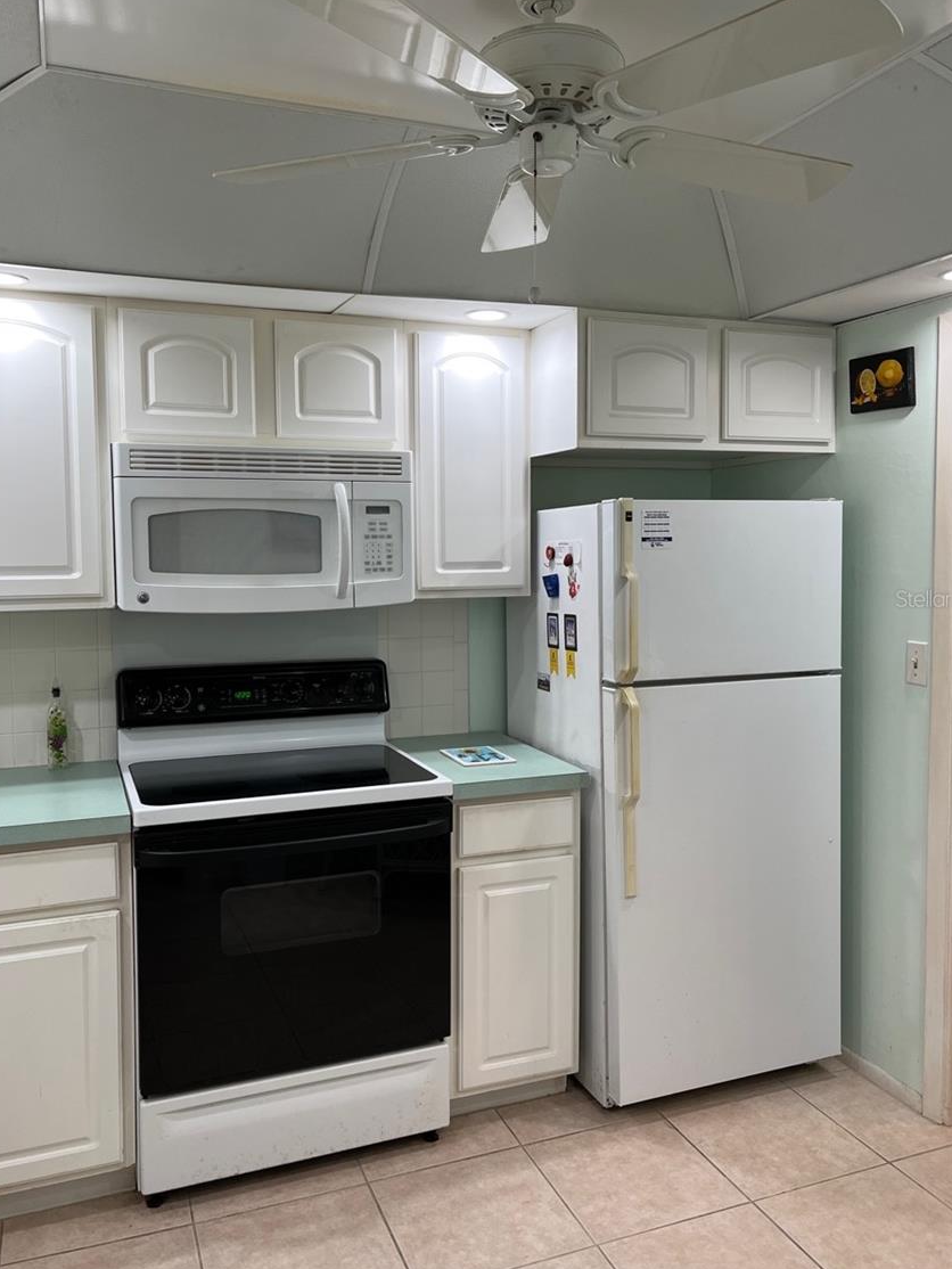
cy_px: 598
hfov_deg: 49.8
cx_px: 484
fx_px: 1026
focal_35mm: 28
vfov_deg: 63.4
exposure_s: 1/120
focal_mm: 5.7
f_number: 1.5
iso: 64
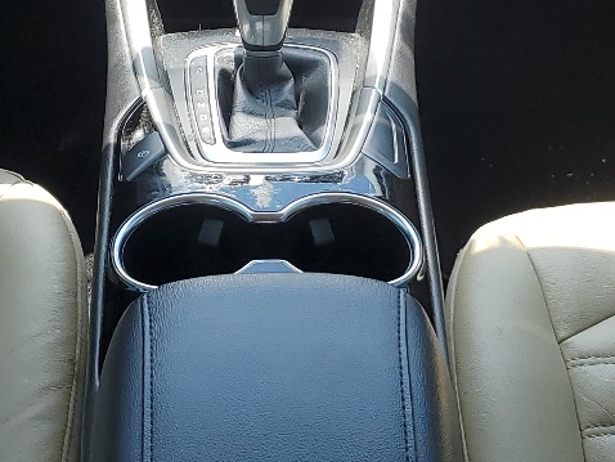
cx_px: 298
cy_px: 171
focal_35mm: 87
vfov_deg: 17.0
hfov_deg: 22.5
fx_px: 1546
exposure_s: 1/526
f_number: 1.5
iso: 50
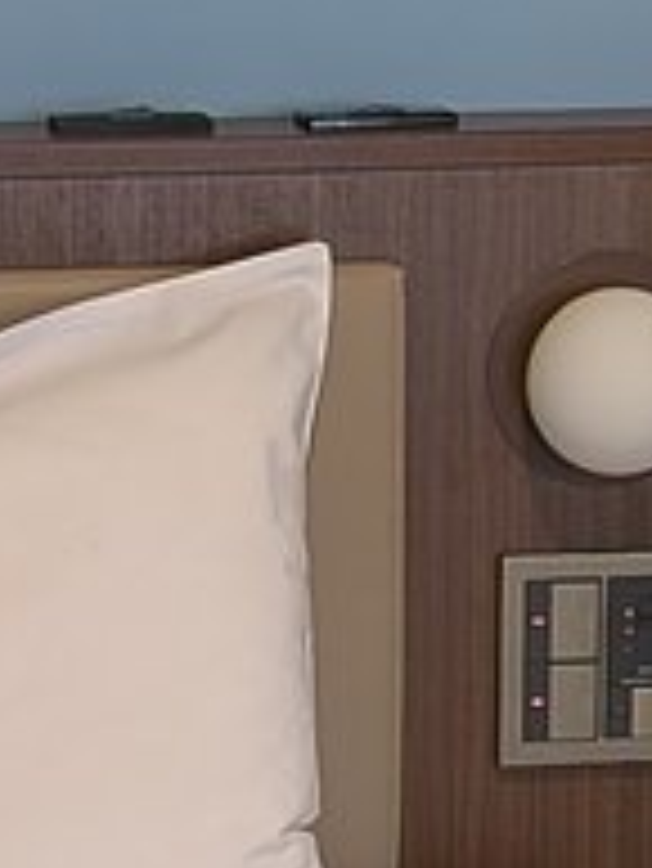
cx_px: 182
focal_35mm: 191
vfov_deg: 10.3
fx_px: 4791
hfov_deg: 7.8
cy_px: 769
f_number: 1.68
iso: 150
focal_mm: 6.9
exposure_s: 1/22.5
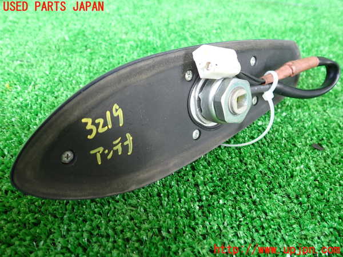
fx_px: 297
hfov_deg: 60.0
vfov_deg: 46.8
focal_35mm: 30
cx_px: 172
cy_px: 128
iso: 200
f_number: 2.3
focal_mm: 5.4
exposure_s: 1/40
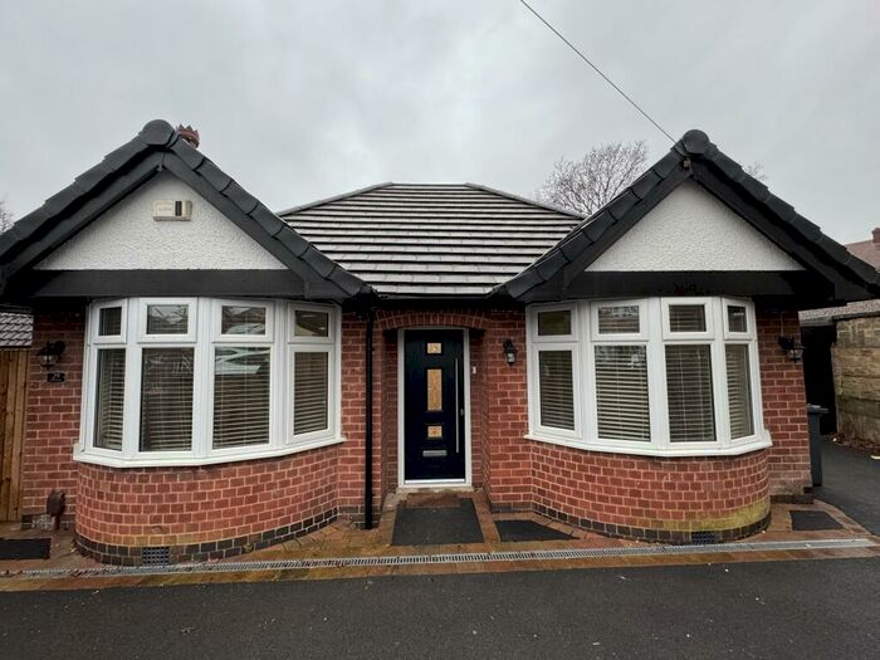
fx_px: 356
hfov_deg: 102.1
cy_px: 330
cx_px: 440
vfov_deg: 85.7
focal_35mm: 14
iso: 250
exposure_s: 1/99
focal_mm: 2.22
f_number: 2.2
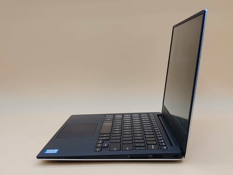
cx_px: 116
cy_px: 88
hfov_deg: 38.9
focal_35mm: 49
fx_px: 330
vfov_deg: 29.7
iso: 50
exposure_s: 1/81
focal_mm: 4.36
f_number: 1.8
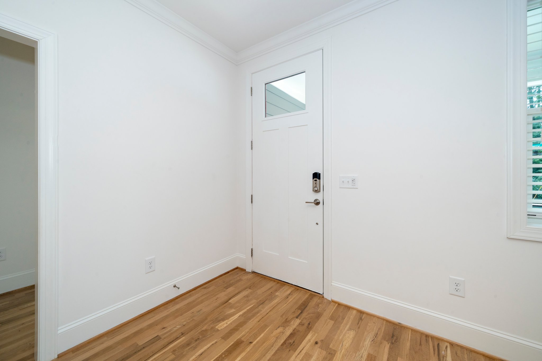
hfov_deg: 104.3
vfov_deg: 81.2
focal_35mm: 14
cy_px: 180
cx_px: 271
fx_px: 211
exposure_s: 1/8
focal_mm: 14
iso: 640
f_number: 11
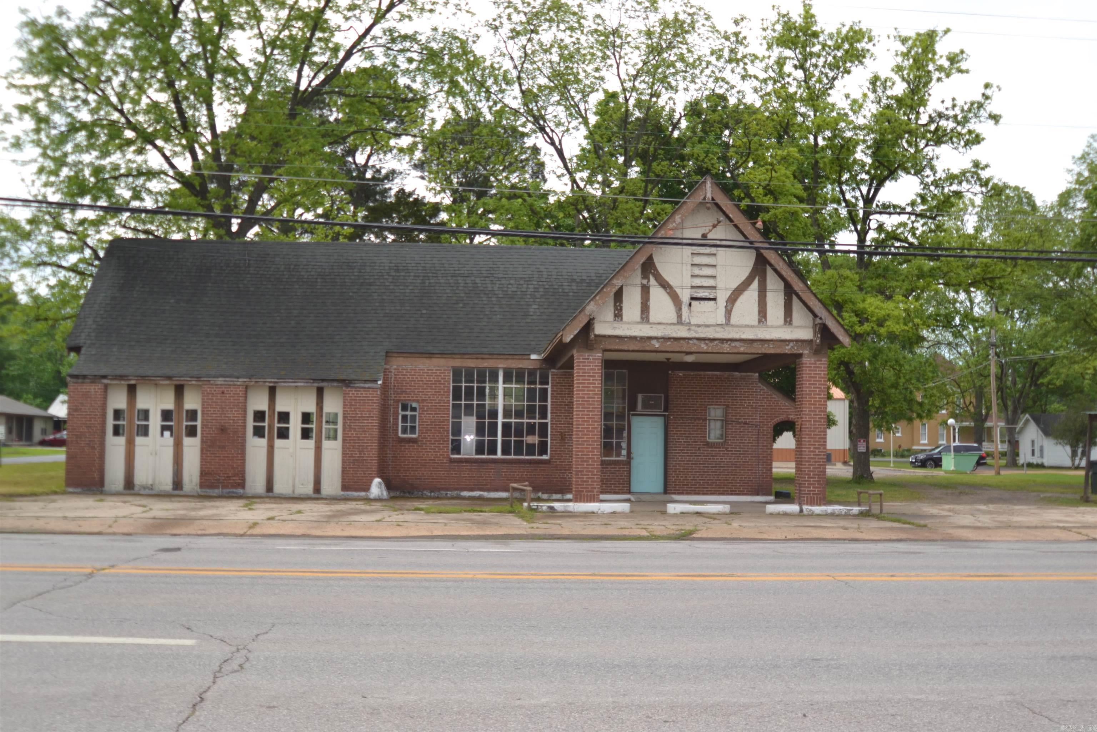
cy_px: 366
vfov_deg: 36.9
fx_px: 1097
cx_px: 548
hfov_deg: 53.1
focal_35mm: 36
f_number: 5
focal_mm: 24
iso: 100
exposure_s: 1/200
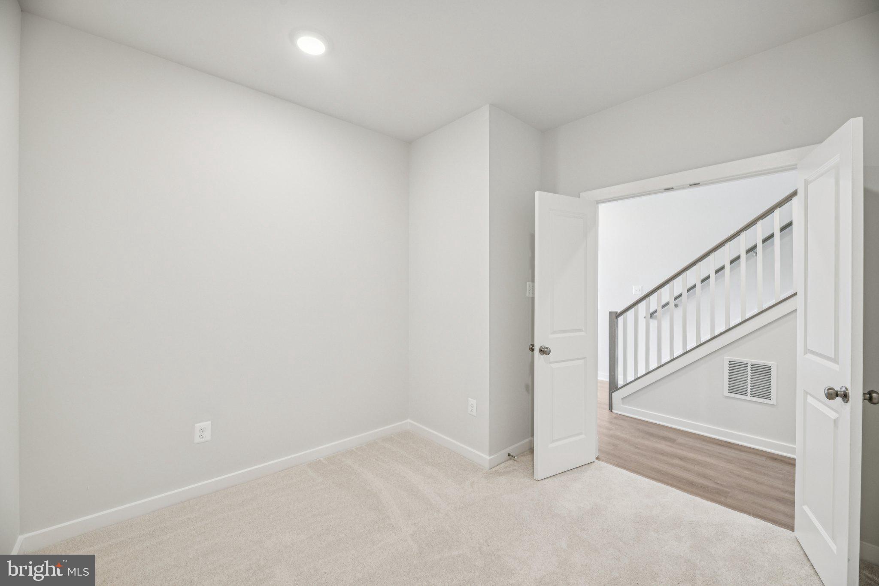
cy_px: 293
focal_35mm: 14
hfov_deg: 104.3
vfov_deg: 81.2
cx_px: 440
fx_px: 342
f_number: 8
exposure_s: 1/15
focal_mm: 14
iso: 400
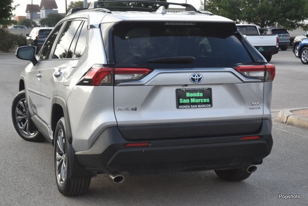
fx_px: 590
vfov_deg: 19.7
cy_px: 103
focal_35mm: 69
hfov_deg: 29.2
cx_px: 154
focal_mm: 46
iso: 320
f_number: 8
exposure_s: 1/250
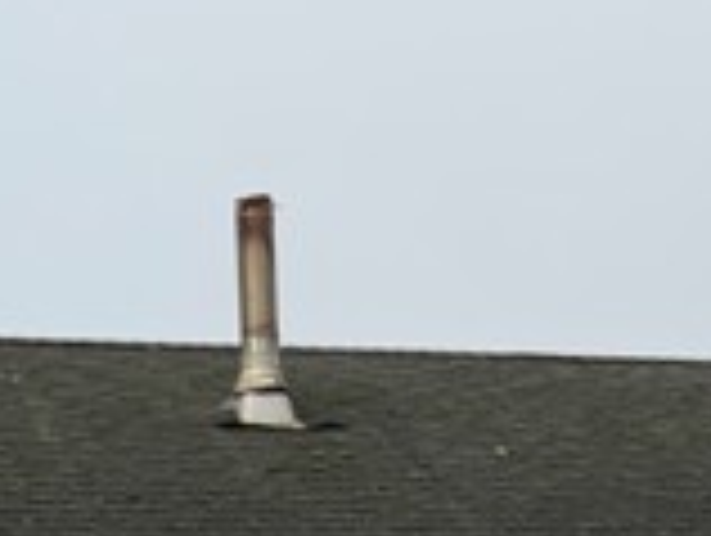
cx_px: 414
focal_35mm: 97
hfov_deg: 20.2
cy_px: 374
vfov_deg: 15.2
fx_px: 1995
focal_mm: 6.76
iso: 80
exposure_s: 1/3759
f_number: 1.78
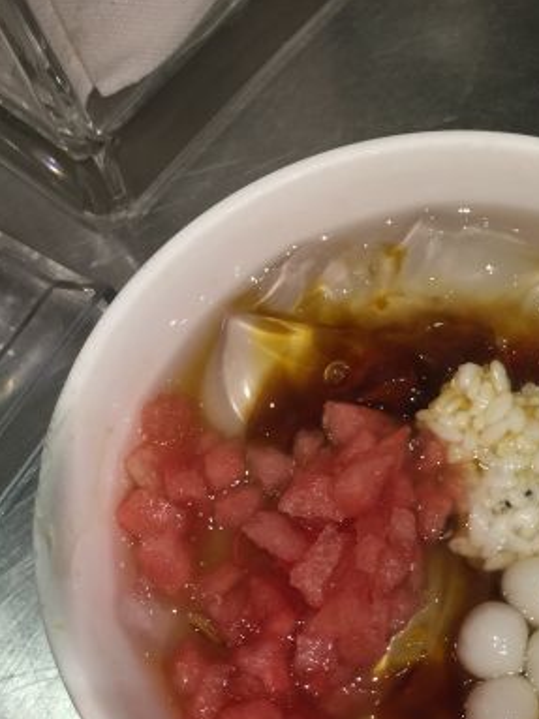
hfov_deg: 26.6
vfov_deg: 35.5
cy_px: 526
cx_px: 485
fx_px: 1101
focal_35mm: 53
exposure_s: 1/17
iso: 40
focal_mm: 4.15
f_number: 2.2
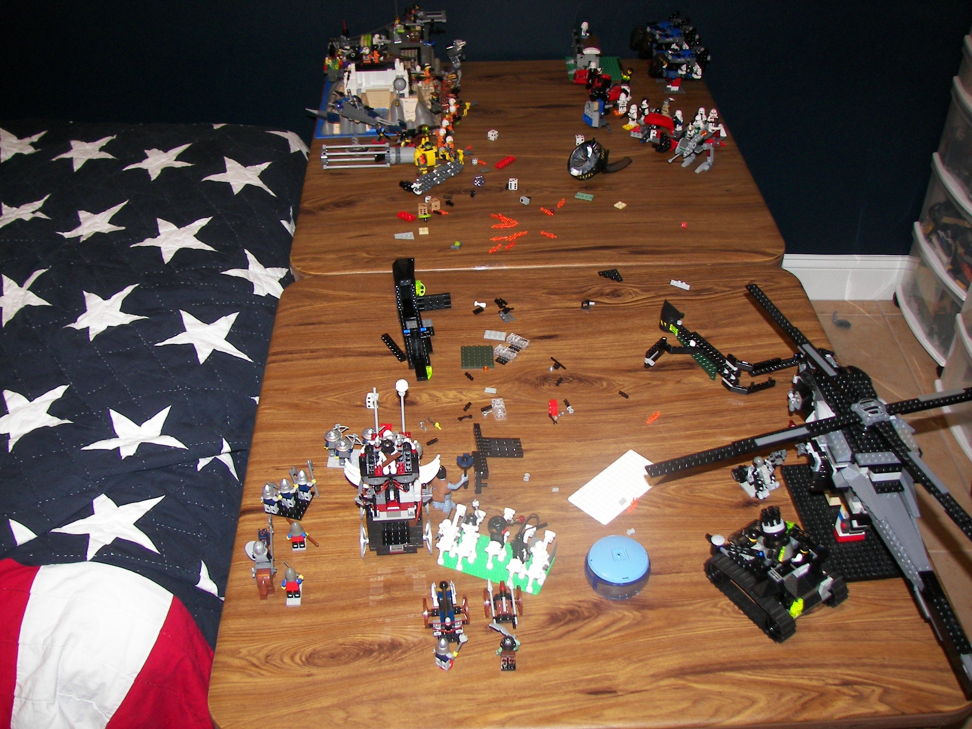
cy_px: 364
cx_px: 486
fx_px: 1011
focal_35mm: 36
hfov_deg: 51.4
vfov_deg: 39.7
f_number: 2.8
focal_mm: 6
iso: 100
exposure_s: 1/30
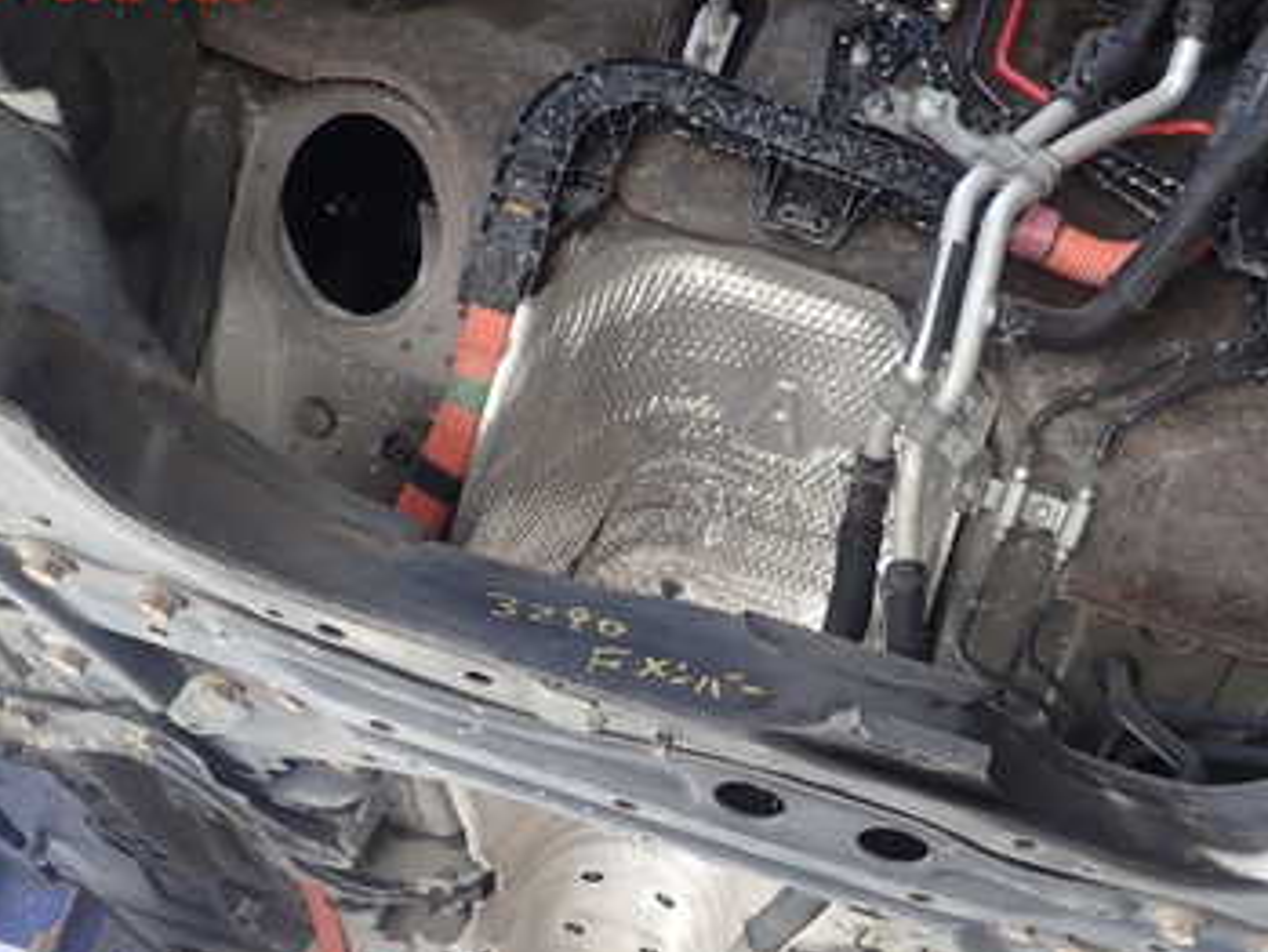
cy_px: 749
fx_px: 1576
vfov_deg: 32.8
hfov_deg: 43.8
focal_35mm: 43
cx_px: 676
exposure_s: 1/80
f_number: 2
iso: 100
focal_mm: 4.5
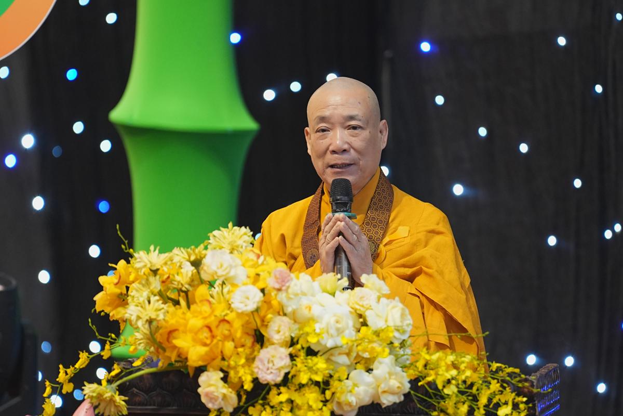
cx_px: 312
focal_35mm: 300
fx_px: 5191
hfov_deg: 6.9
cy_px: 208
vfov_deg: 4.6
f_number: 2.8
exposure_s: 1/100
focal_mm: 200
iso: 2500
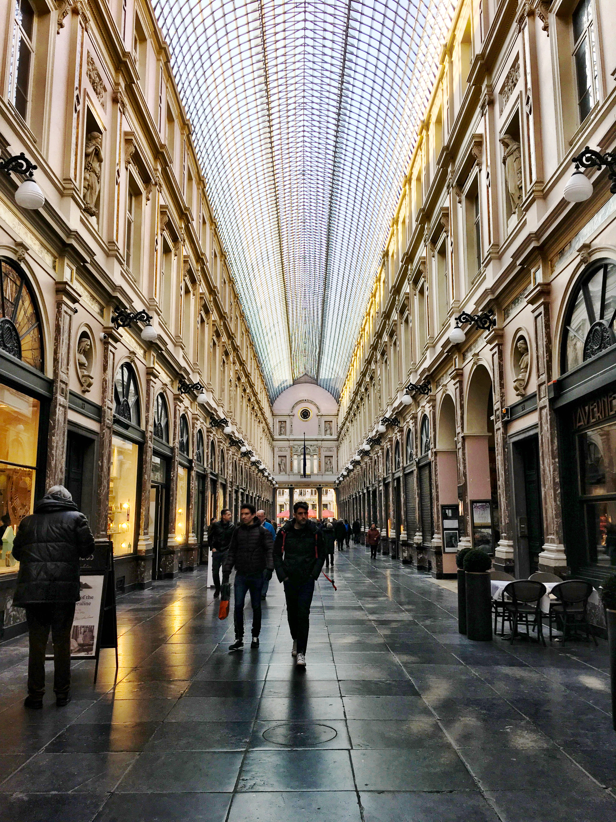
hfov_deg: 48.2
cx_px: 308
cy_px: 411
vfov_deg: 61.7
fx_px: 688
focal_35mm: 29
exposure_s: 1/342
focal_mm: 4.15
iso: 25
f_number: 2.2
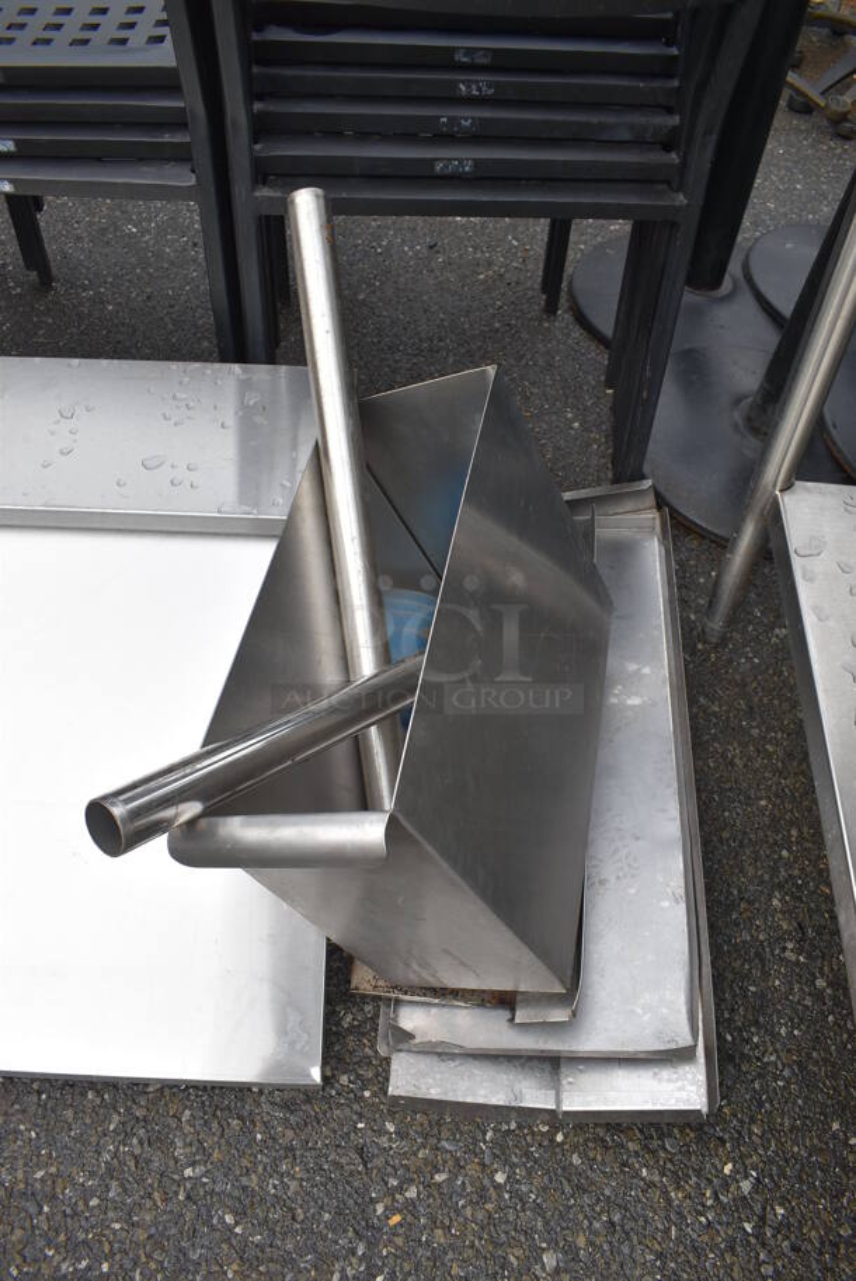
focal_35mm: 27
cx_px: 428
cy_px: 640
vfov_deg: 67.3
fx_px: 961
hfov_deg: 48.0
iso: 200
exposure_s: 1/250
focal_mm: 18
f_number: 6.3
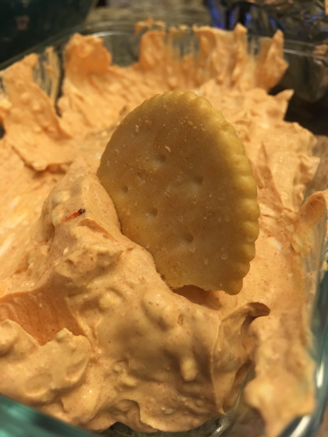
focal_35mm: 29
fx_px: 366
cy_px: 218
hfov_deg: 48.2
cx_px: 164
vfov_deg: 61.7
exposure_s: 1/30
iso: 200
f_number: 2.2
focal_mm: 4.15
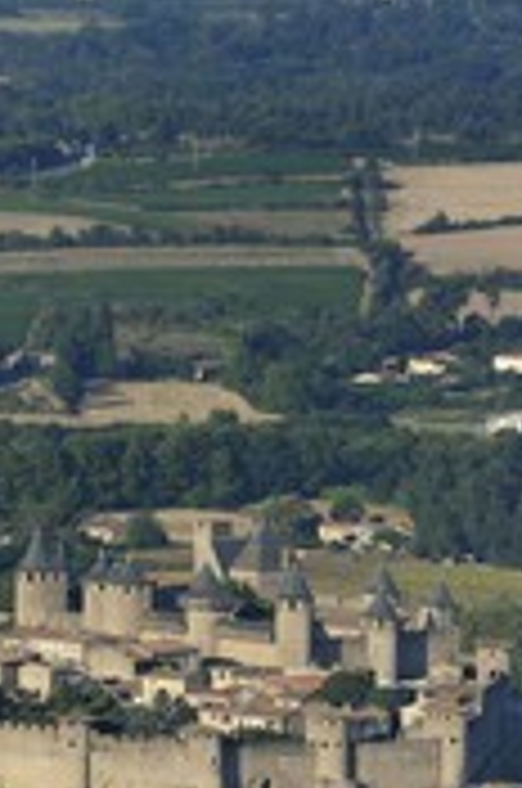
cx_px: -225
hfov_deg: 2.8
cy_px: 464
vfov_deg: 4.3
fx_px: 10503
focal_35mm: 481
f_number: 6.3
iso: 200
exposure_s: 1/800
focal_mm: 200
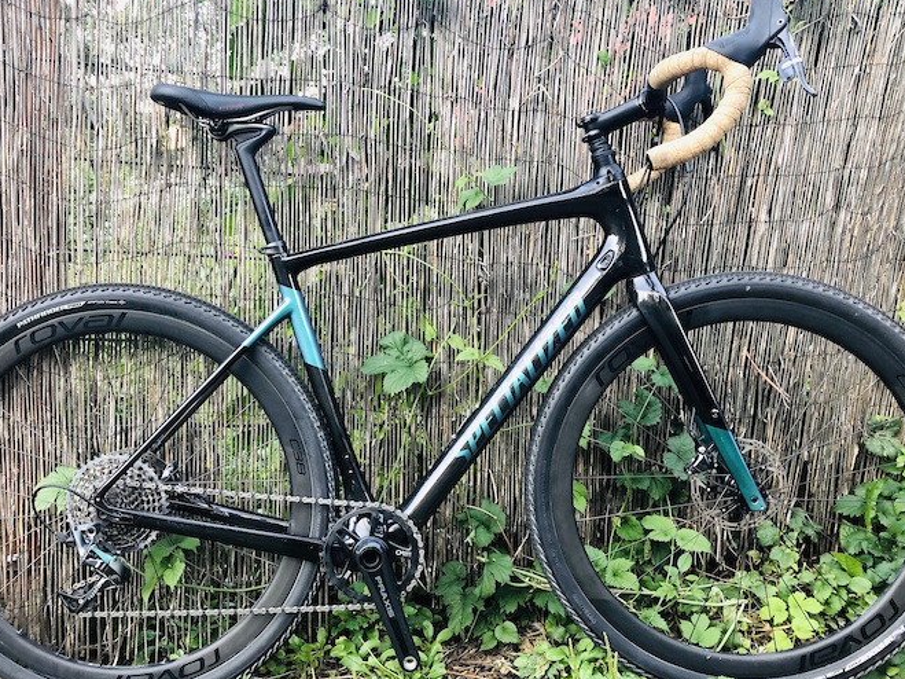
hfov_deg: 53.9
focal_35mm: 34
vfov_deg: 41.8
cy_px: 352
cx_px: 433
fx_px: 889
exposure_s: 1/24
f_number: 1.8
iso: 40
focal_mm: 3.99
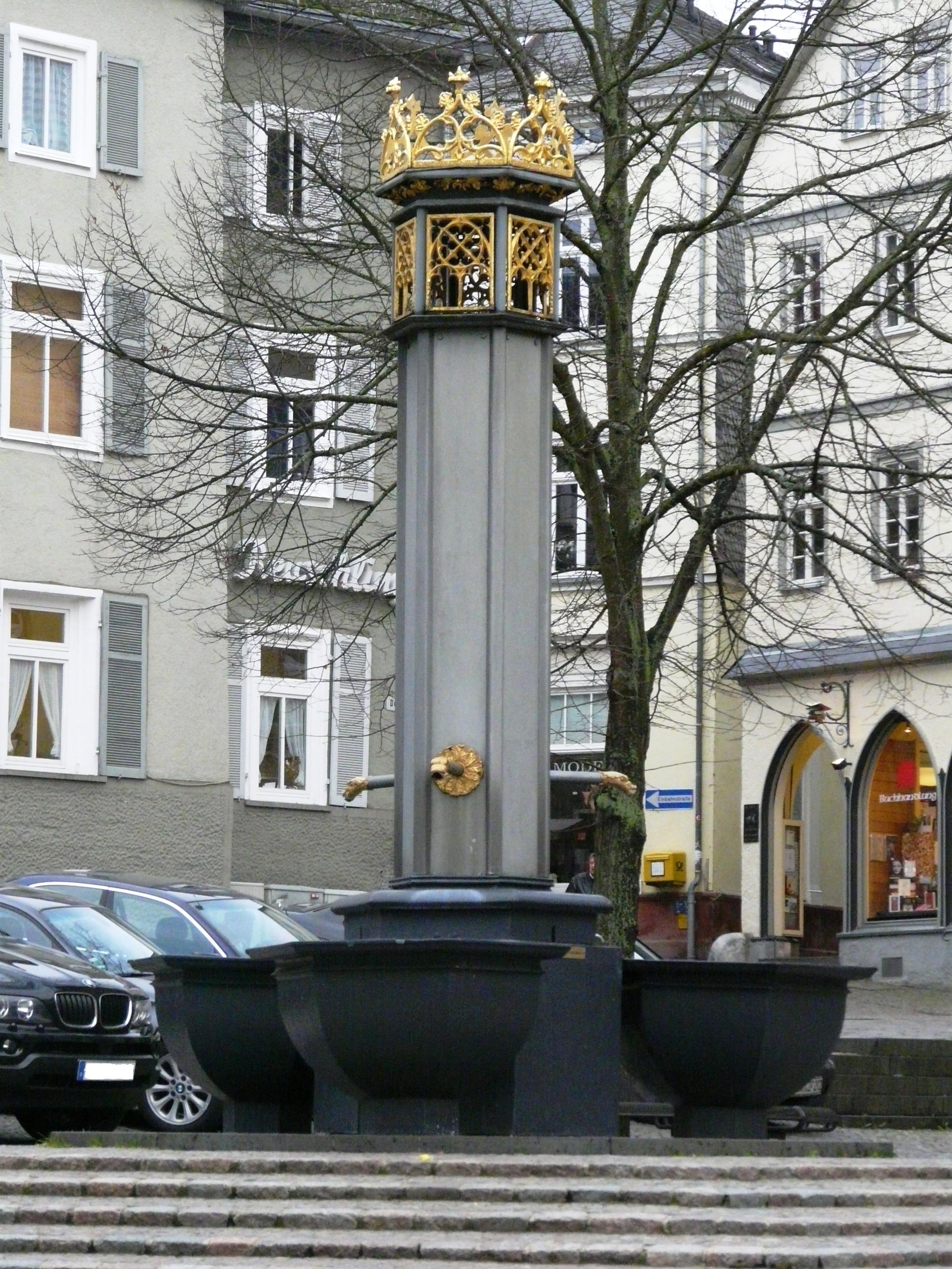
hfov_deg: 11.3
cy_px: 634
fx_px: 4804
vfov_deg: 15.1
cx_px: 476
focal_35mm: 131
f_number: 3.6
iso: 500
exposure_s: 1/250
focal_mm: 21.6
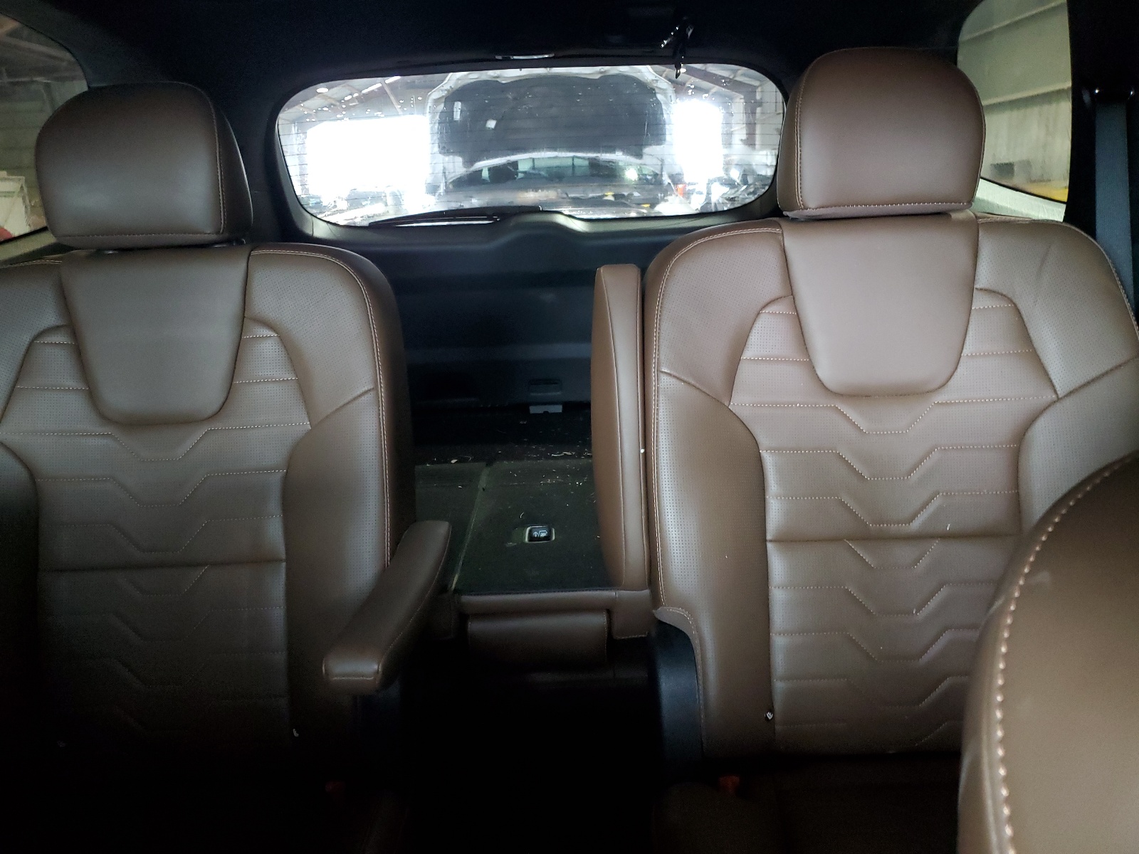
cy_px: 427
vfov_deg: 53.1
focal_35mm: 26
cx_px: 570
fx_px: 856
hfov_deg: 67.3
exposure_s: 1/17
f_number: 1.5
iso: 313
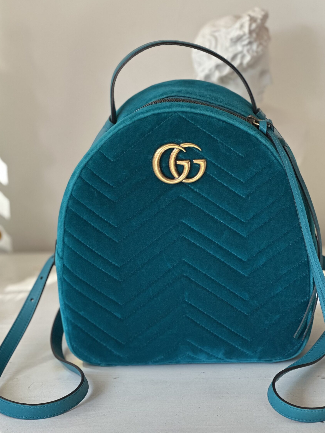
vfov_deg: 22.2
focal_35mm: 88
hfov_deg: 16.8
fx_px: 1102
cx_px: 169
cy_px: 242
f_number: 2.8
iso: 160
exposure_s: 1/121
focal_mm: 9
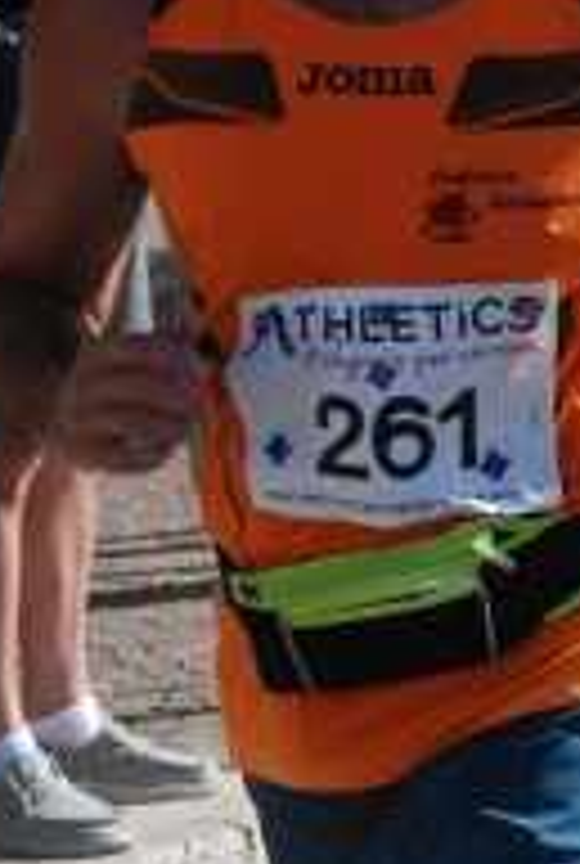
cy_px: 405
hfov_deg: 4.2
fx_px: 7884
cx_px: 335
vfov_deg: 6.3
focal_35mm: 328
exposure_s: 1/2000
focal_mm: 70
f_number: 7.1
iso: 1000
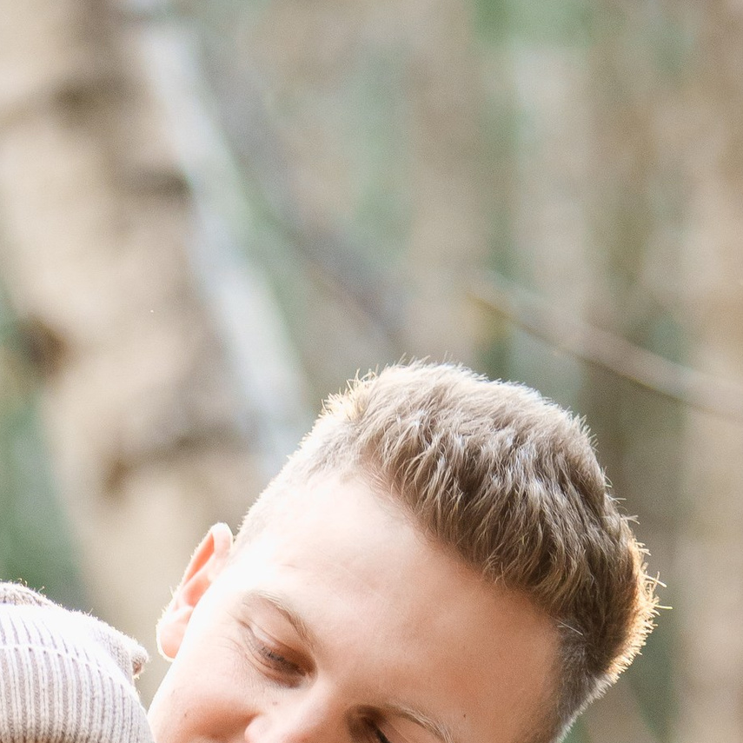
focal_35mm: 496
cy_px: 1367
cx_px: 419
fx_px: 12045
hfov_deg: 3.5
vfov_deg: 3.5
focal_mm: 130
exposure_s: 1/250
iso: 800
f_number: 2.8
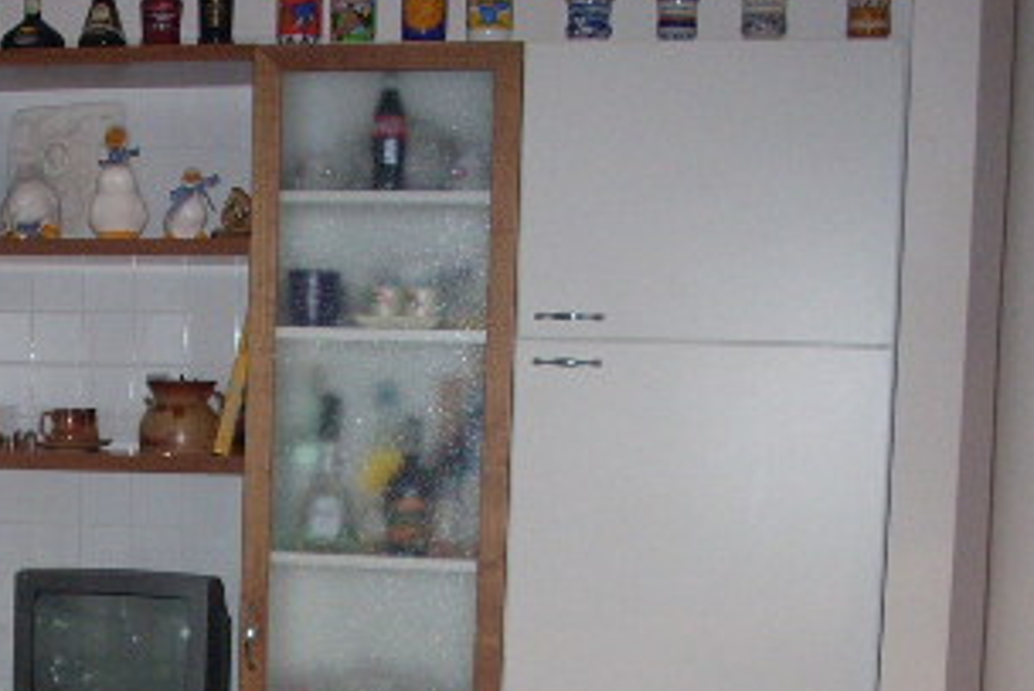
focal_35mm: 81
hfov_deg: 24.5
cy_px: 688
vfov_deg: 16.5
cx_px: 153
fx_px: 2327
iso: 200
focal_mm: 6.2
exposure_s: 1/60
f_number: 2.8
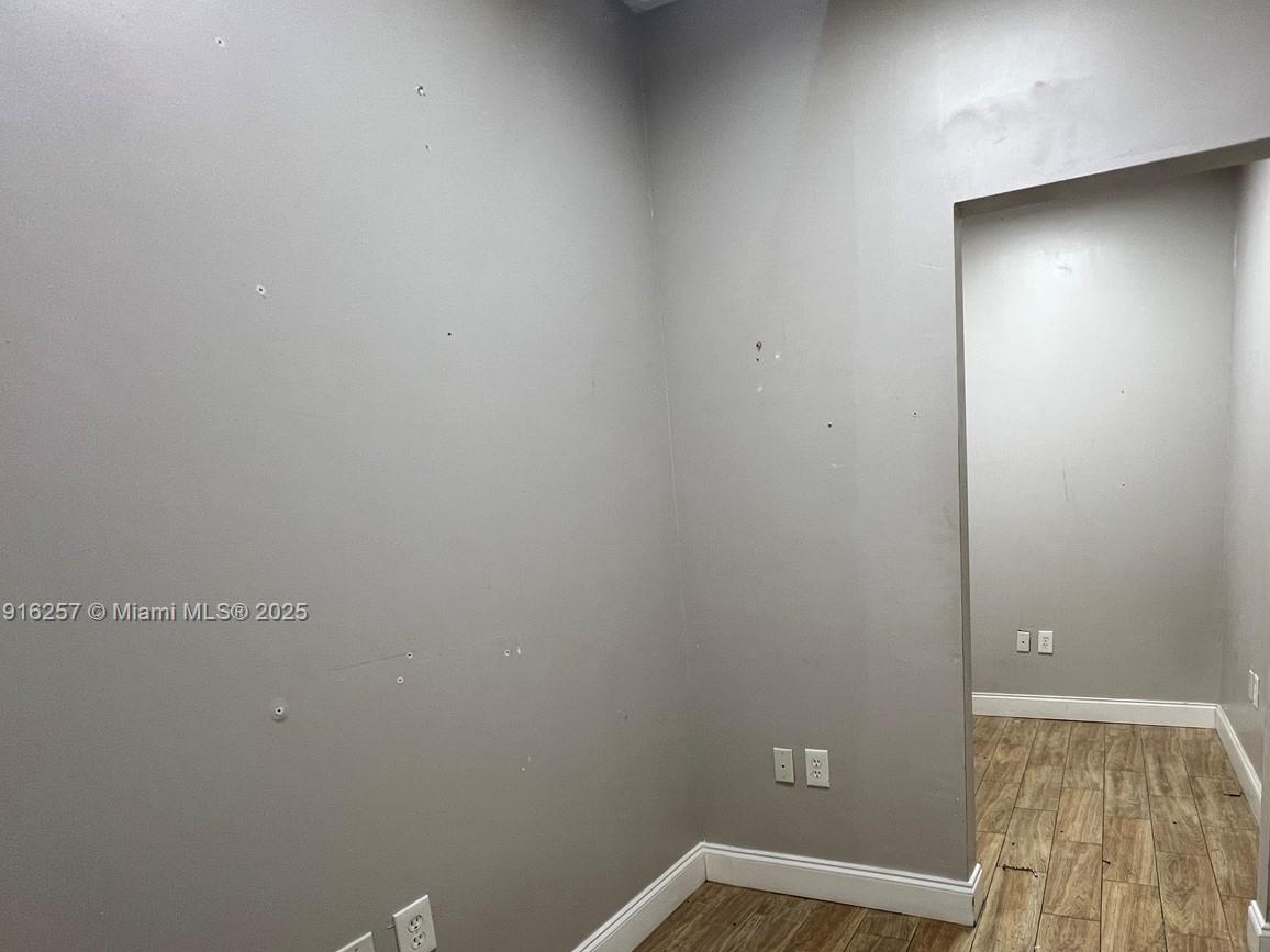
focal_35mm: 18
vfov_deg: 70.1
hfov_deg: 85.0
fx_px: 660
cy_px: 614
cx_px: 835
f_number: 1.8
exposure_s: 1/60
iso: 125
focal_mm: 1.57
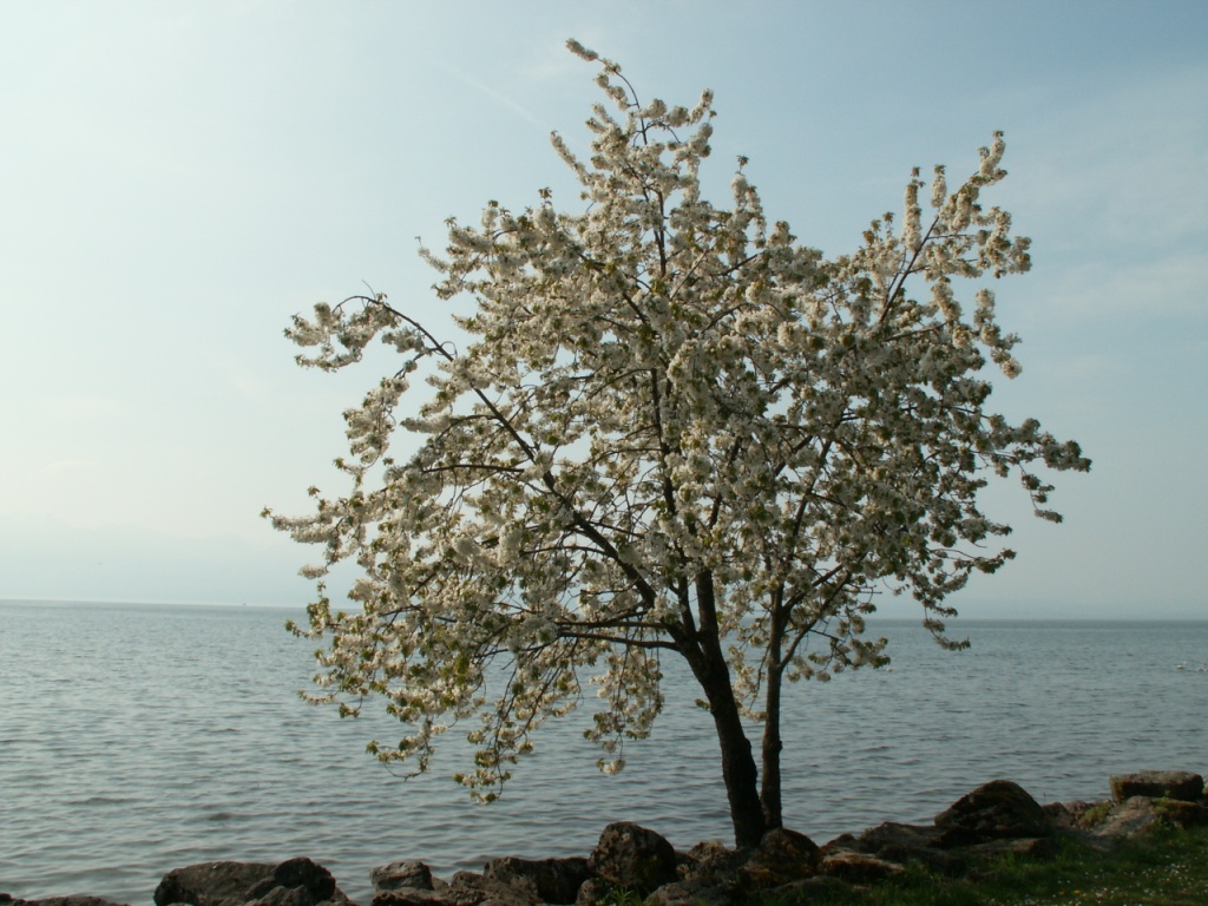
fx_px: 1221
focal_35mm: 35
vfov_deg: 40.7
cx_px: 604
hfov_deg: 52.6
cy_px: 453
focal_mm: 5.86
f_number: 8
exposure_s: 1/250
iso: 50
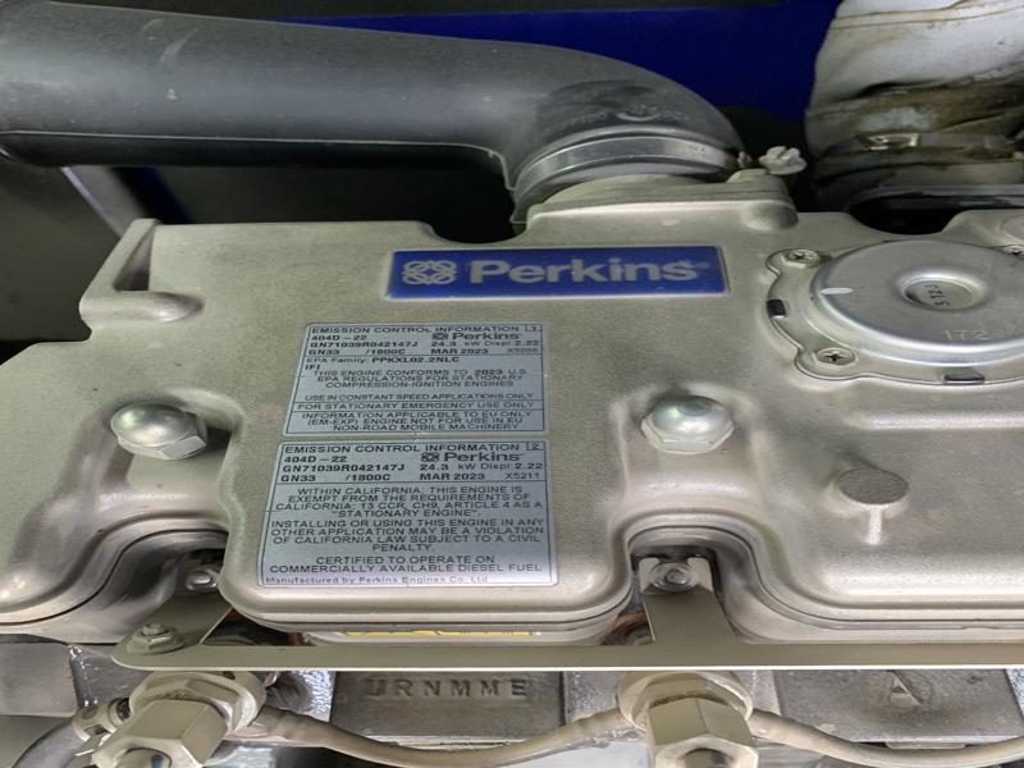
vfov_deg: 53.1
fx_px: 769
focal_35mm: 26
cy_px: 384
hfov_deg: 67.3
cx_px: 512
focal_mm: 4.25
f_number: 1.8
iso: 100
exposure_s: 1/60
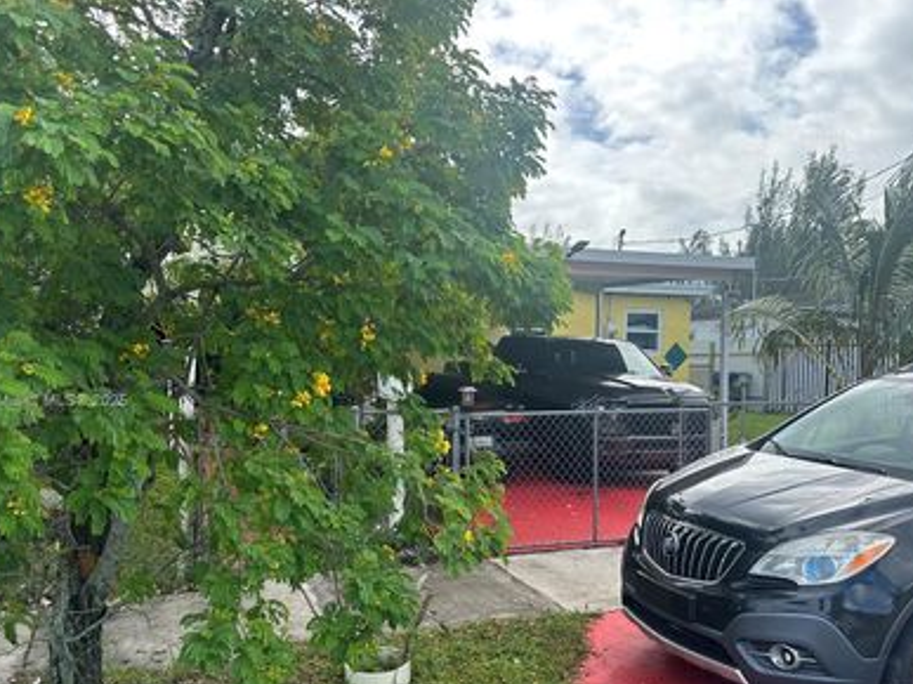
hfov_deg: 58.3
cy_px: 402
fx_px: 817
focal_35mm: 31
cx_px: 481
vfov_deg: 45.2
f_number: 1.78
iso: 80
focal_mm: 6.86
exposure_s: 1/2155
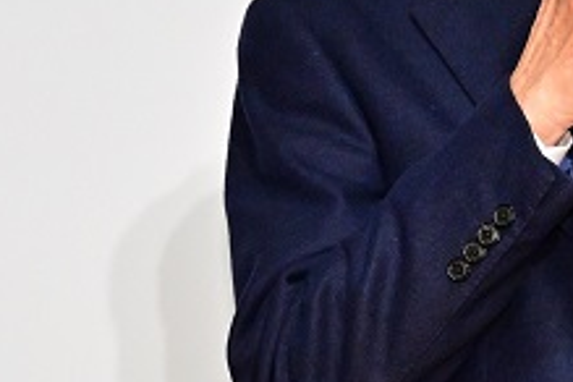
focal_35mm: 386
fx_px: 6143
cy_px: 119
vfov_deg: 3.6
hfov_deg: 5.3
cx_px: 614
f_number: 6
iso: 2500
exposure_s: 1/200
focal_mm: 71
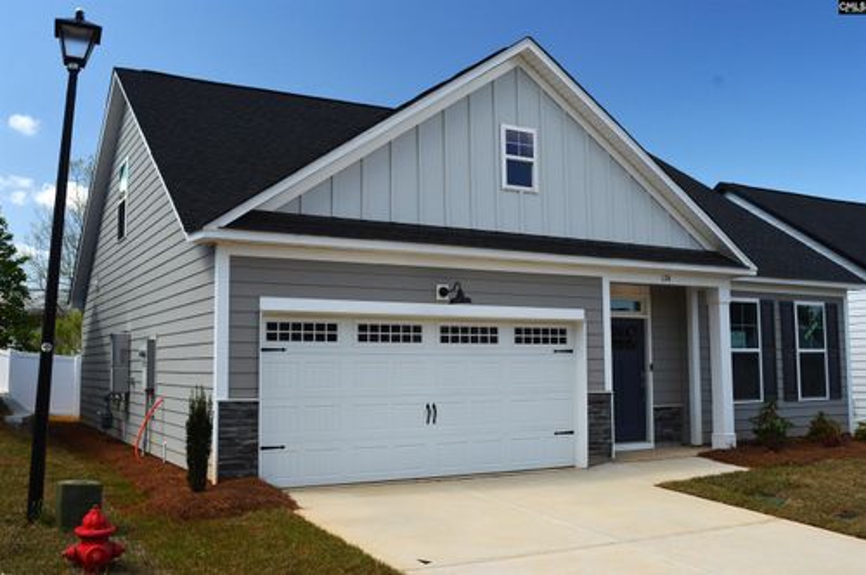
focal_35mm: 31
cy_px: 288
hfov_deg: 60.3
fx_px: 745
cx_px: 433
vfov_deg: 42.2
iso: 400
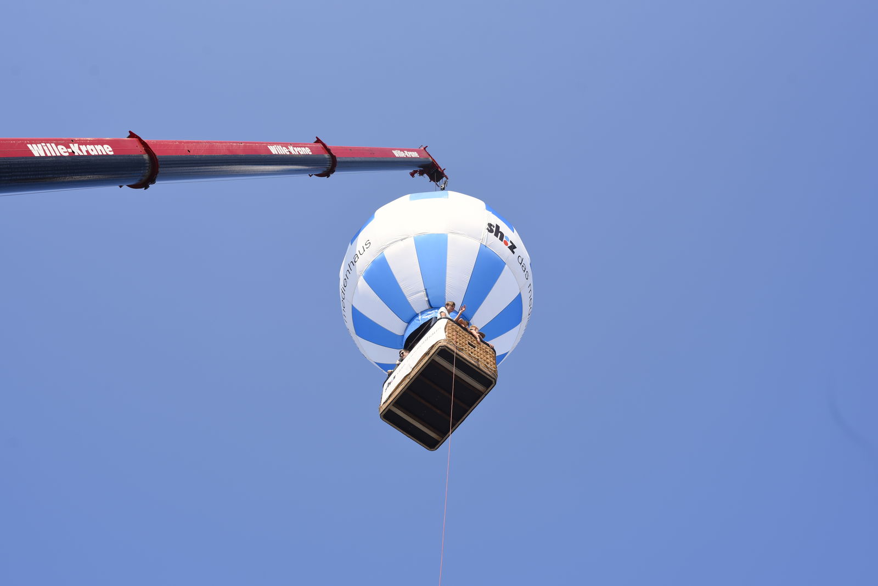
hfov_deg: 39.6
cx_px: 439
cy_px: 293
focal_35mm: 50
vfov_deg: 27.0
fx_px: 1220
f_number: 5.6
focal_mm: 50
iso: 100
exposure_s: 1/400
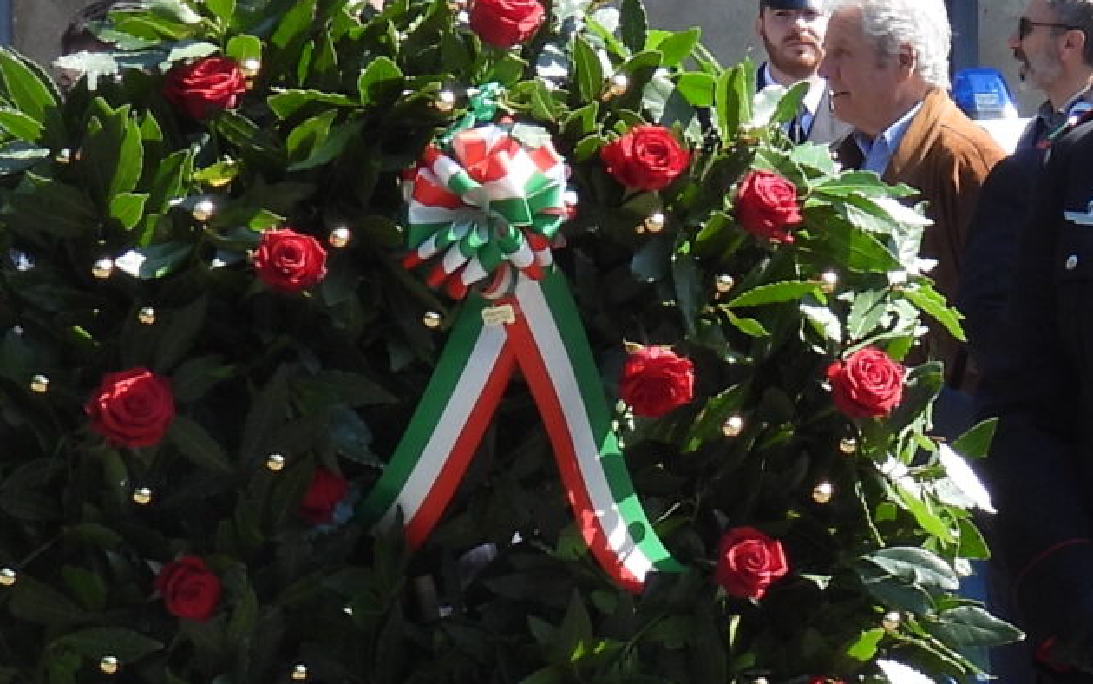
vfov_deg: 2.9
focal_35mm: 452
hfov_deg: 4.6
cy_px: 479
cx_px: 855
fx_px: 13466
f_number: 4
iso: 100
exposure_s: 1/320
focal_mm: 18.7
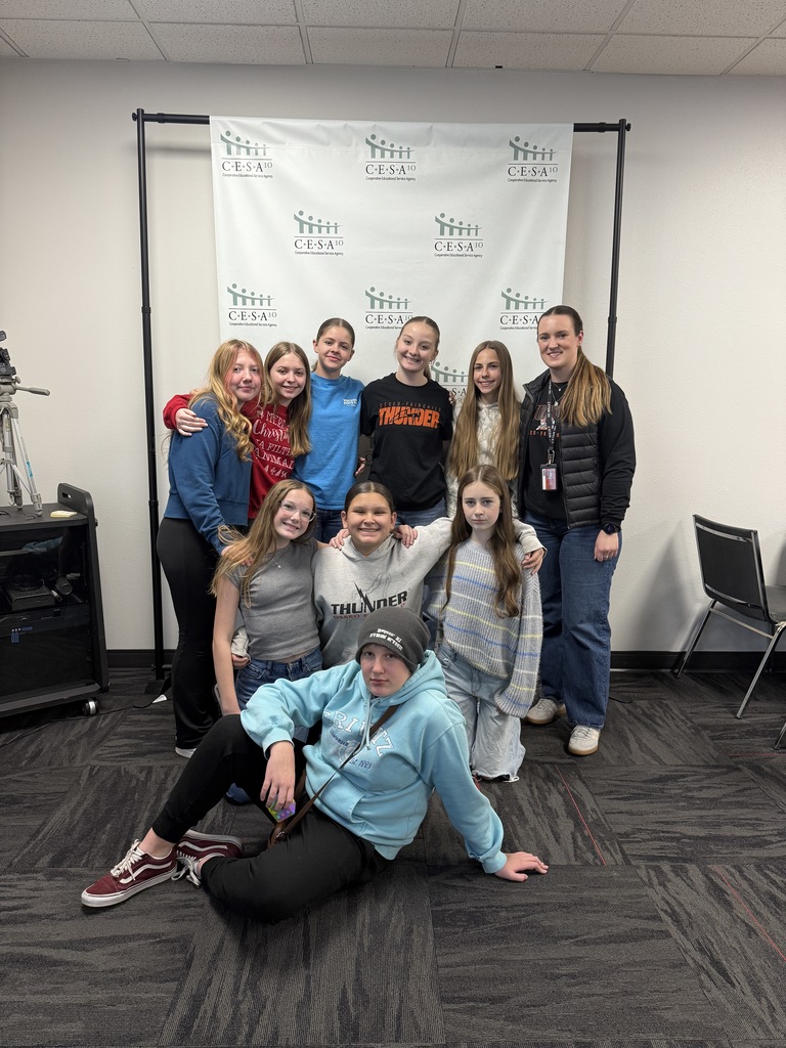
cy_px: 524
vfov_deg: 71.6
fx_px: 727
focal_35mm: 24
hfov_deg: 56.8
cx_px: 393
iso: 200
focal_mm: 6.76
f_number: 1.78
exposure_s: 1/66
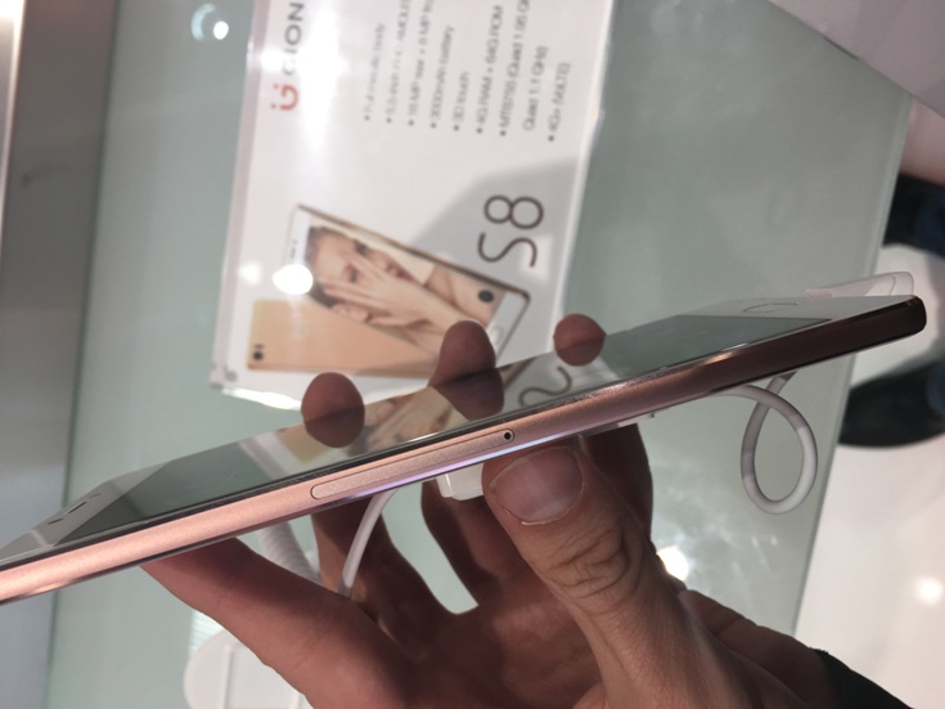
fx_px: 792
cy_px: 354
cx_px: 472
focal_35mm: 29
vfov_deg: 48.2
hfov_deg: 61.7
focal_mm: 4.15
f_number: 2.2
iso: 40
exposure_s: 1/100
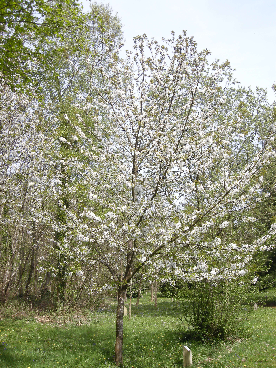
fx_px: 372
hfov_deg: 40.7
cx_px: 138
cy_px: 184
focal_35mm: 35
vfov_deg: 52.6
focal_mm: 7.5
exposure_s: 1/159
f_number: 4.8
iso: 64
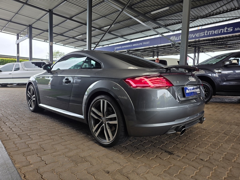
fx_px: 159
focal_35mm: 23
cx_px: 120
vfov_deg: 58.9
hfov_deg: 73.9
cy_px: 90
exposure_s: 1/180
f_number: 1.7
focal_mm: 6.25
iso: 64
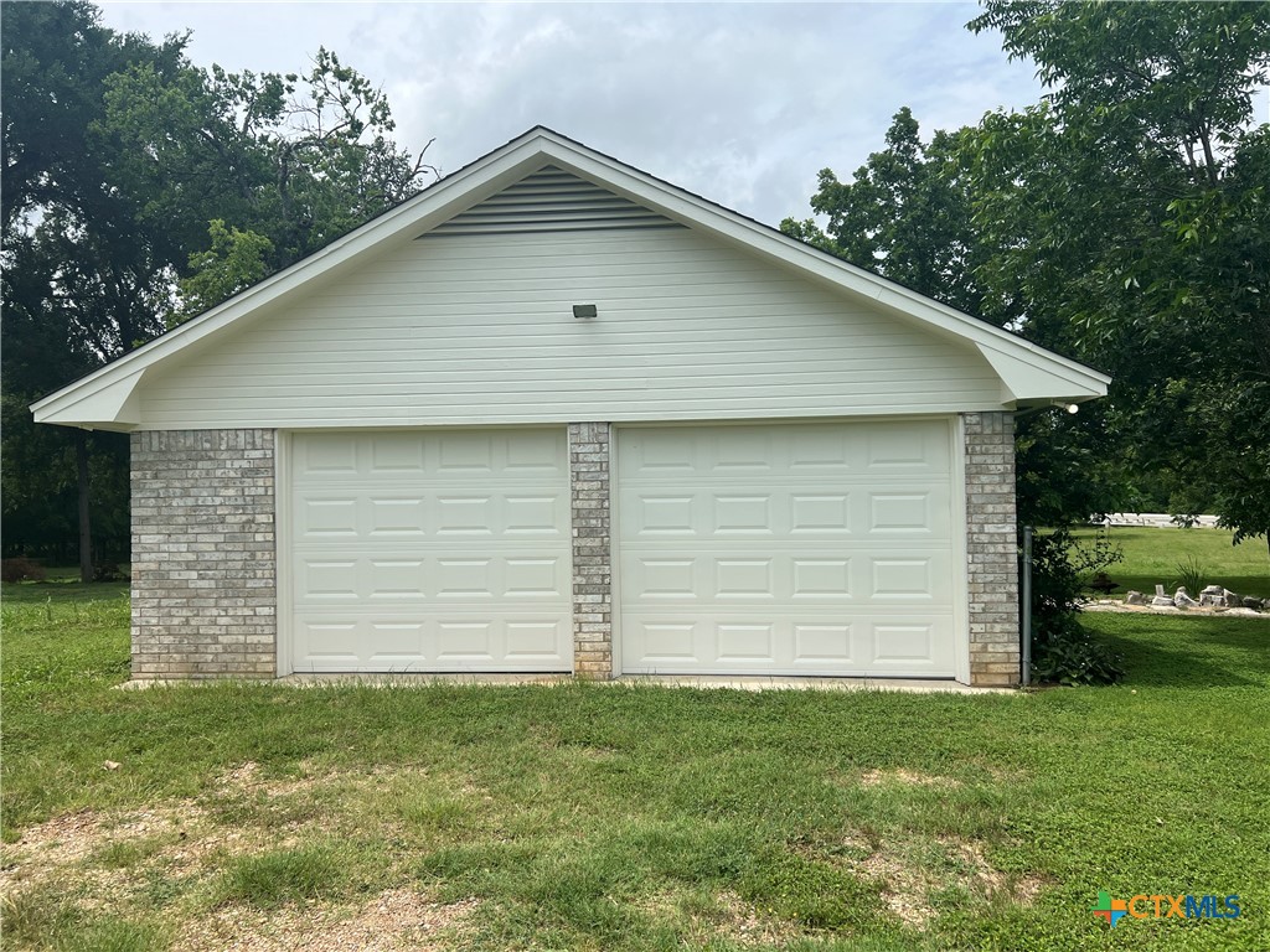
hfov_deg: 67.3
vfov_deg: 53.1
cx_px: 635
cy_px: 476
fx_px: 954
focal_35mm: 26
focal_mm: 5.7
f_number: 1.5
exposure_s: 1/4444
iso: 50
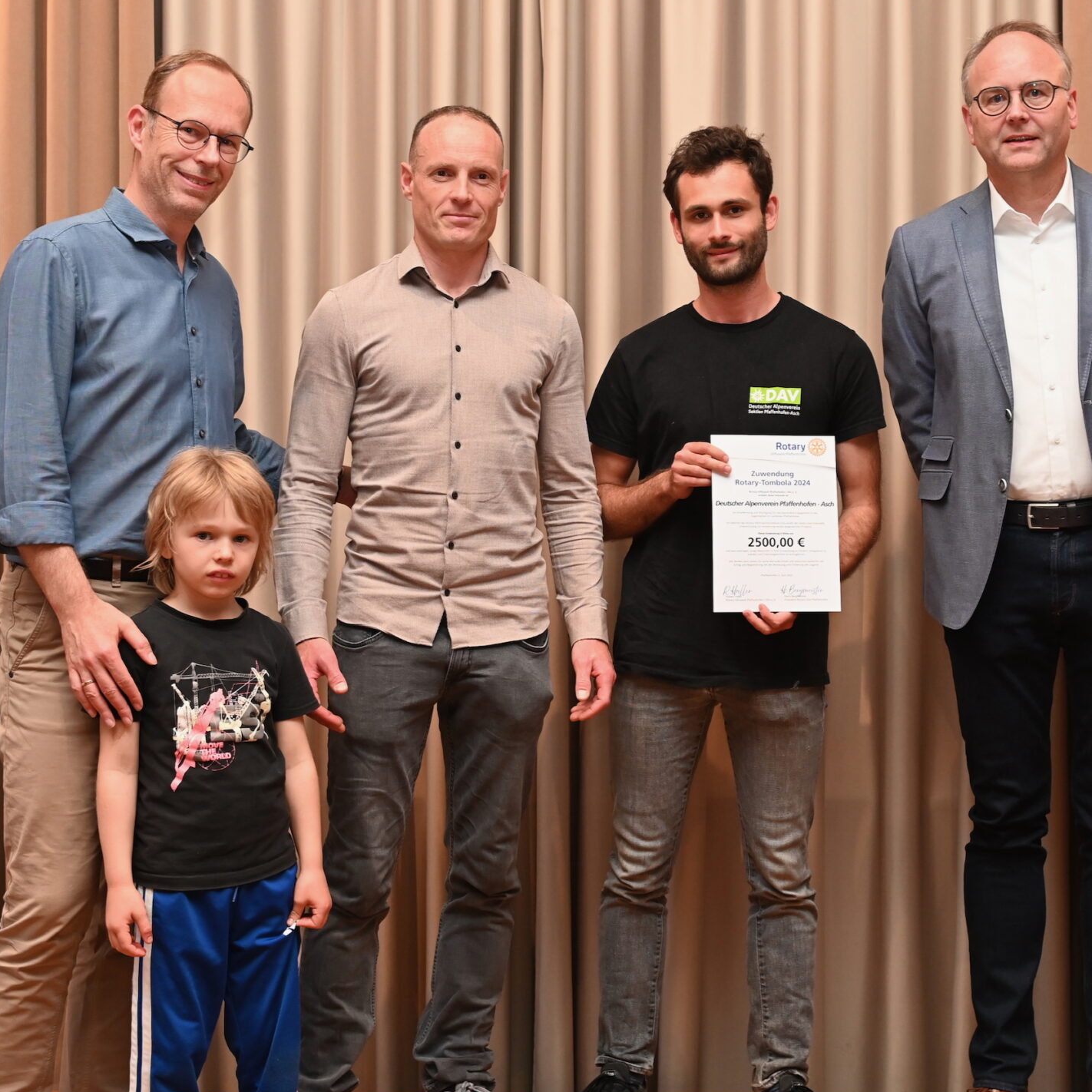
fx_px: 1856
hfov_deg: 32.6
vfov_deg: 32.8
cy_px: 586
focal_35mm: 52
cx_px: 711
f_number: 4
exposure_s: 1/60
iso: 1400
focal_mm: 34
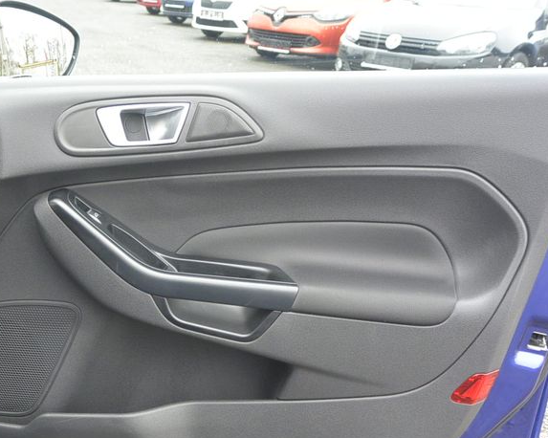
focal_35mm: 47
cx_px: 140
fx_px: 762
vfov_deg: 31.5
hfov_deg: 38.6
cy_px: 326
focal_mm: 10.7
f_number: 3.5
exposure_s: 1/125
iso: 280
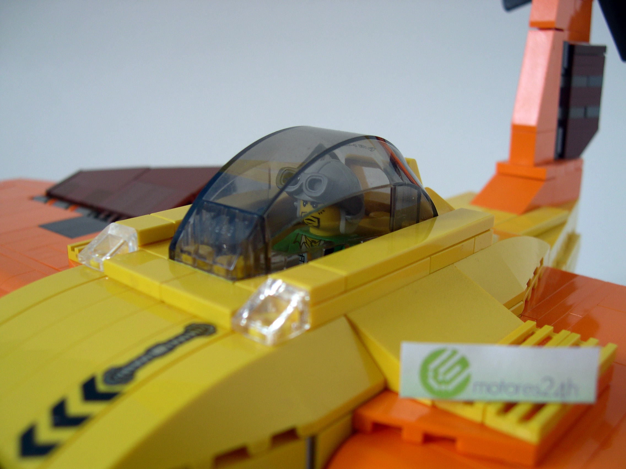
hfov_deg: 49.0
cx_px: 313
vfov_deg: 37.7
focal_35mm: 38
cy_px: 234
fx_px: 687
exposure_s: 1/12.1
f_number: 2.8
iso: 100
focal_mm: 8
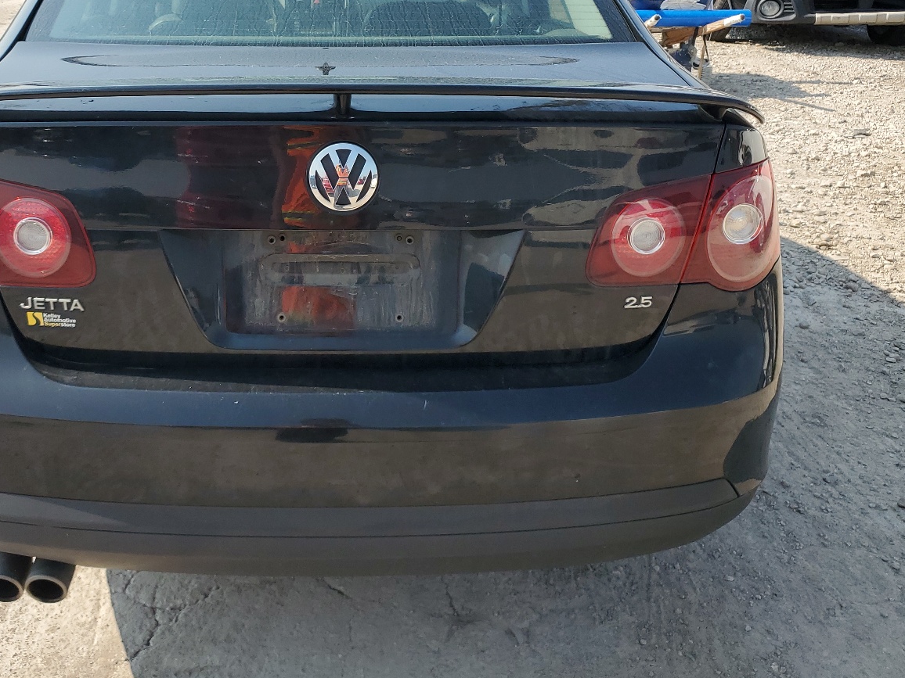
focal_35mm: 36
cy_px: 213
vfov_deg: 39.1
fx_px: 941
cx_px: 307
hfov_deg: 50.5
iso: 50
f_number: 1.5
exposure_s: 1/2500
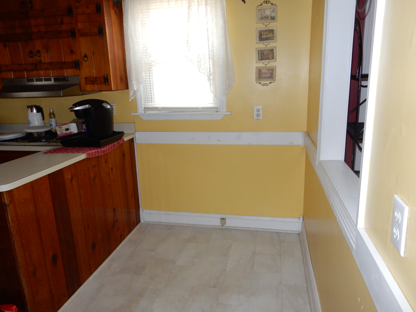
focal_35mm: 25
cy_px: 156
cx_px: 208
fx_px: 300
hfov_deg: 69.4
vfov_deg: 54.9
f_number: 3.7
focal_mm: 4.5
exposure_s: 1/30
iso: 200
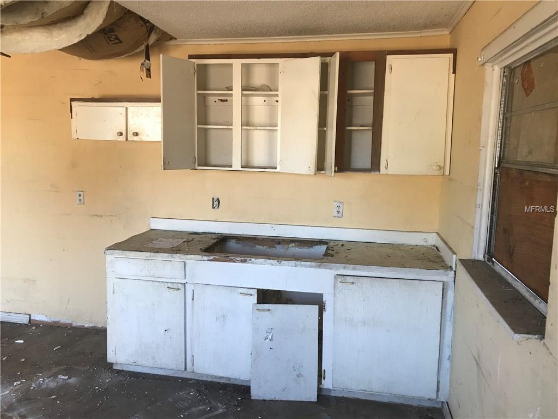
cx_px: 279
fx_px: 451
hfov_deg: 63.4
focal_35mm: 28
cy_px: 210
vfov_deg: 49.7
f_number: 1.8
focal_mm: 3.99
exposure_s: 1/31
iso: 20
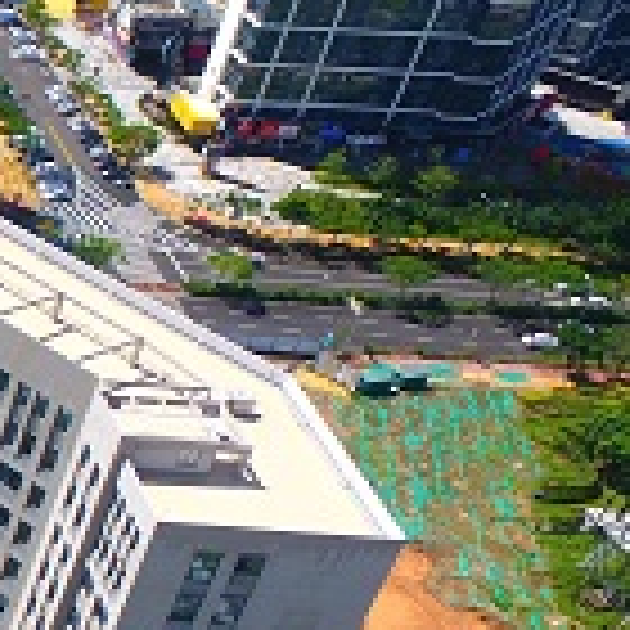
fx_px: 1688
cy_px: 416
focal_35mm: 82
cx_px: -778
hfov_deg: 15.1
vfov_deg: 21.1
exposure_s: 1/736
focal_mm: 3.61
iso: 100
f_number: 2.8
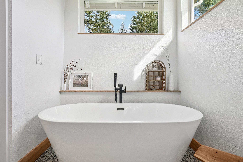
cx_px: 122
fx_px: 121
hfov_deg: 90.0
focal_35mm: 18
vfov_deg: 67.4
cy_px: 81
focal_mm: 18
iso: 400
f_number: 8
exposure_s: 1/60
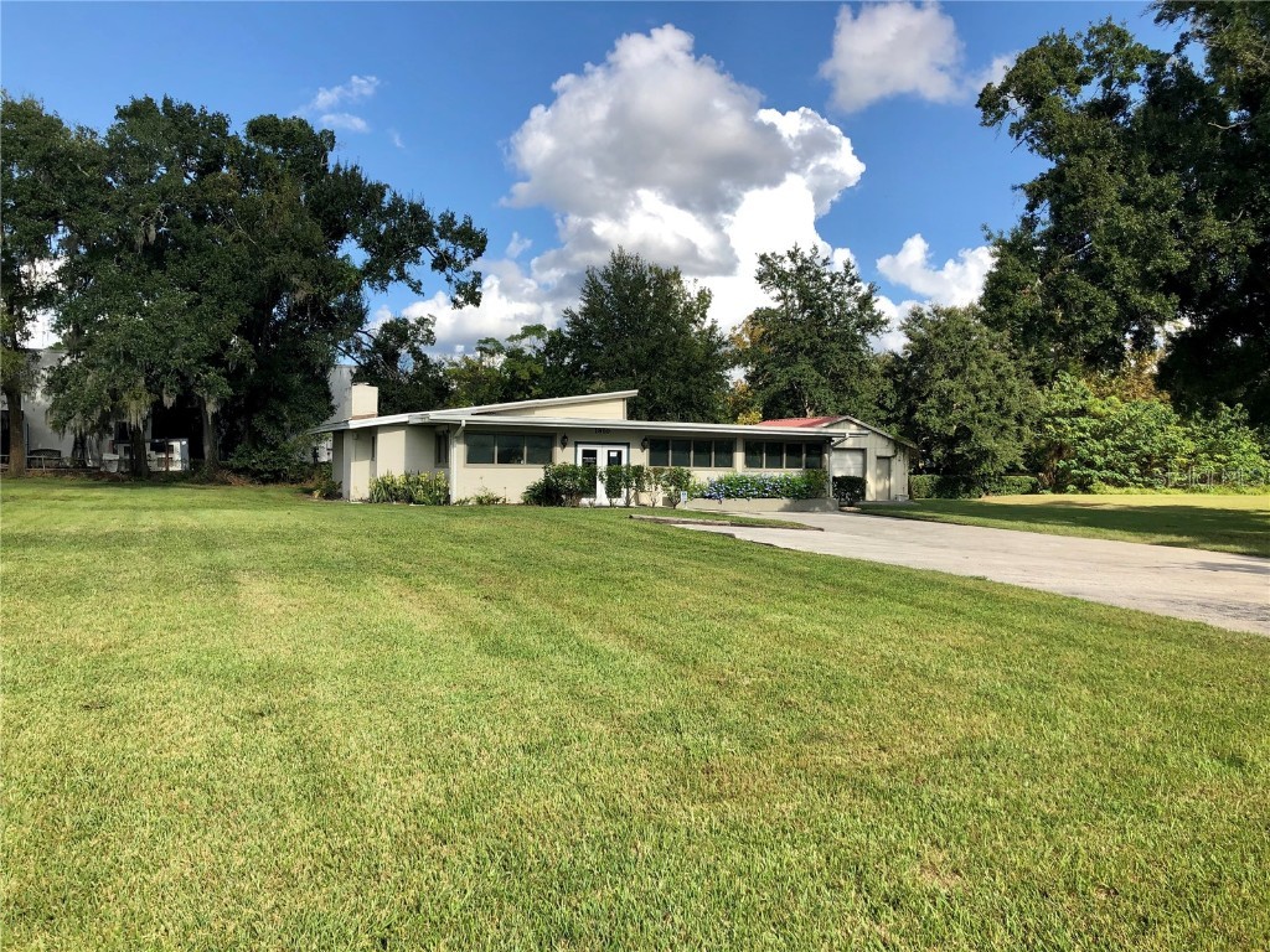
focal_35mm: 28
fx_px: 1027
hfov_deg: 63.4
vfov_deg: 49.7
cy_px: 476
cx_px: 635
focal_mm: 3.99
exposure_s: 1/1548
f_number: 1.8
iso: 20
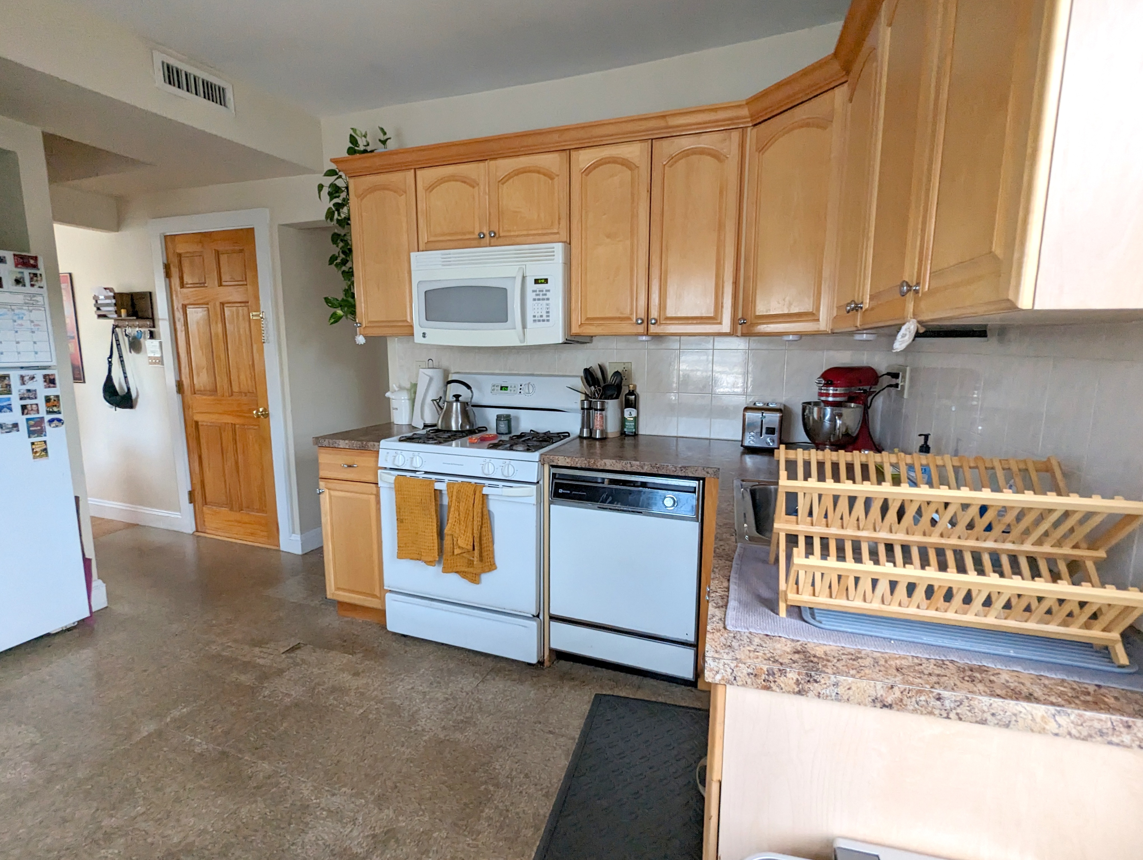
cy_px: 430
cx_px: 572
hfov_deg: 94.4
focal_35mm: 16
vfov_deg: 78.2
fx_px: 529
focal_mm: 2.35
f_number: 2.2
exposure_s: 1/64.7
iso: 336
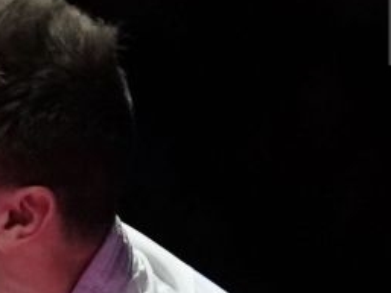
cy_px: 465
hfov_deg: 1.6
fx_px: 13764
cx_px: -501
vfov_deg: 1.2
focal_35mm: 1218
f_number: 2.8
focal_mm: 121
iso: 4000
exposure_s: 1/1000
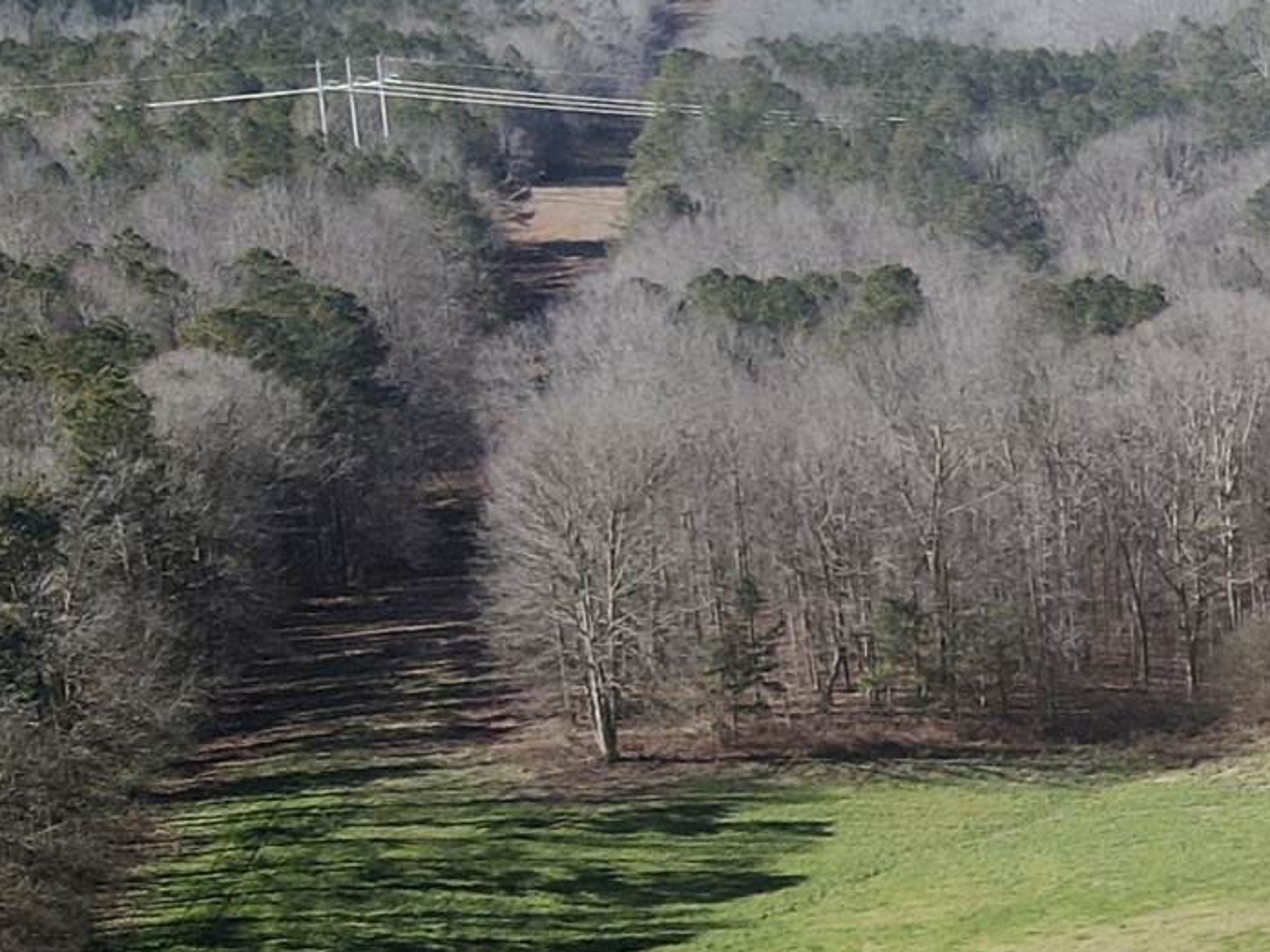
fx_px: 3889
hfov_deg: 15.8
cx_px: 2272
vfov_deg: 13.9
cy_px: 657
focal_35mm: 106
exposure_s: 1/400
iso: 110
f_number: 2.8
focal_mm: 4.5
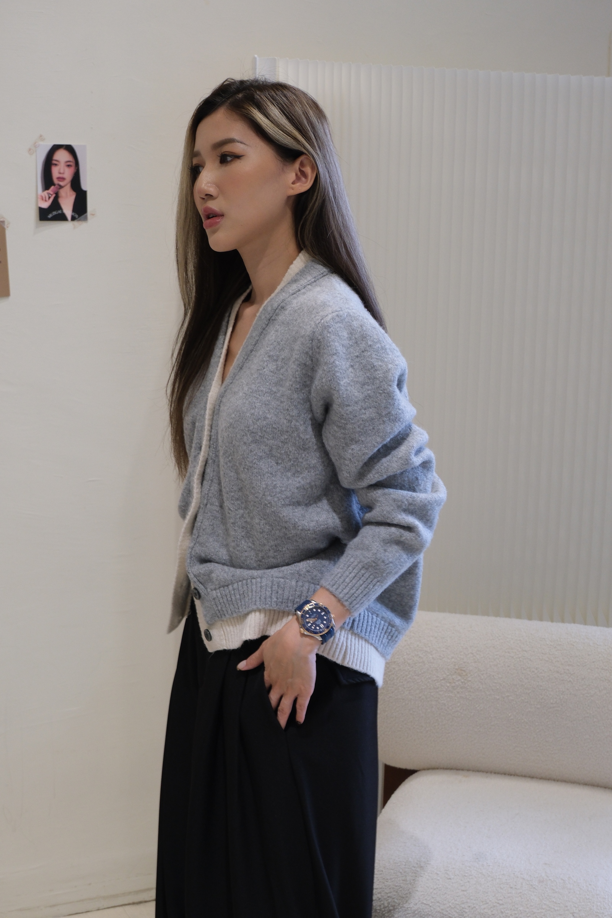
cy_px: 459
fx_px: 1377
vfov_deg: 36.9
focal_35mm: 54
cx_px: 306
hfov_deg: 25.1
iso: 1000
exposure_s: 1/105
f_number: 5.2
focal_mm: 36.3
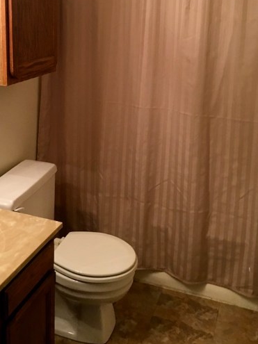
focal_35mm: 45
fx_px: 447
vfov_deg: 41.0
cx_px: 78
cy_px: 90
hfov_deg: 31.8
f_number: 2.2
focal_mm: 4.15
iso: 100
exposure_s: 1/30
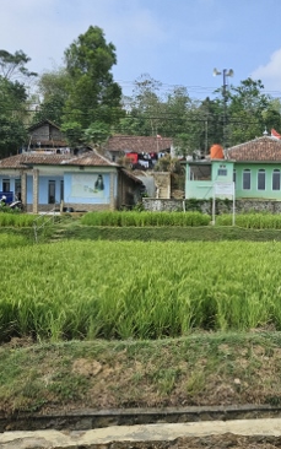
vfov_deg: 58.1
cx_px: 215
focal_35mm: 33
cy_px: 224
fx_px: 404
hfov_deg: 37.3
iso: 100
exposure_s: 1/2000
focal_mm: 5.4
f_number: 1.8
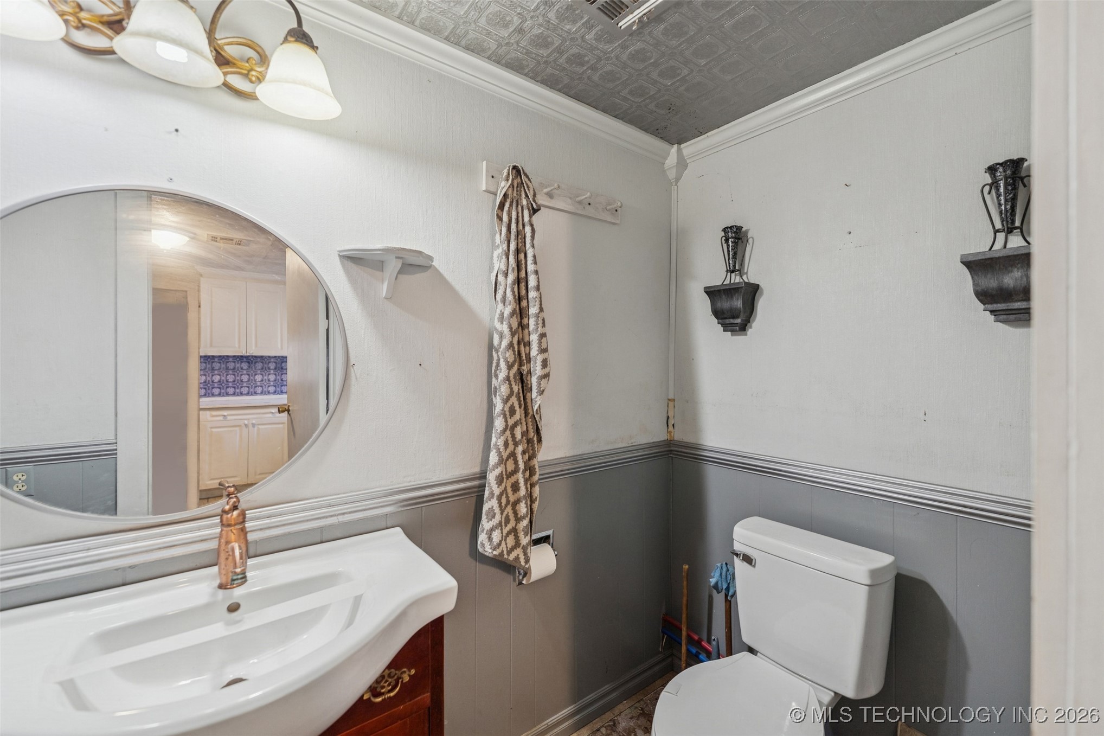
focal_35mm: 15
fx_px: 448
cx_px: 552
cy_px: 368
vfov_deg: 78.8
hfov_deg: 101.9
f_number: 2.8
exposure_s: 1/100
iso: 400
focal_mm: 14.6
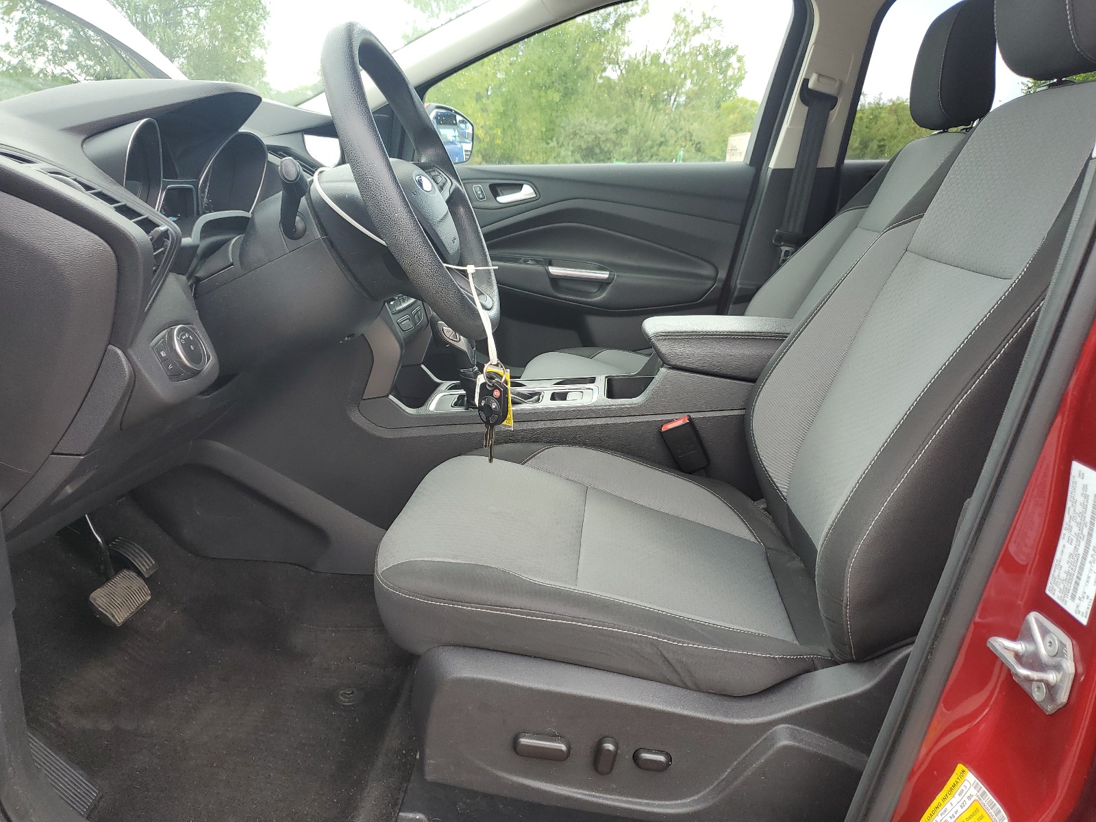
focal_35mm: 26
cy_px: 411
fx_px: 823
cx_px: 548
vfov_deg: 53.1
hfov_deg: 67.3
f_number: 1.5
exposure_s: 1/294
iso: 50
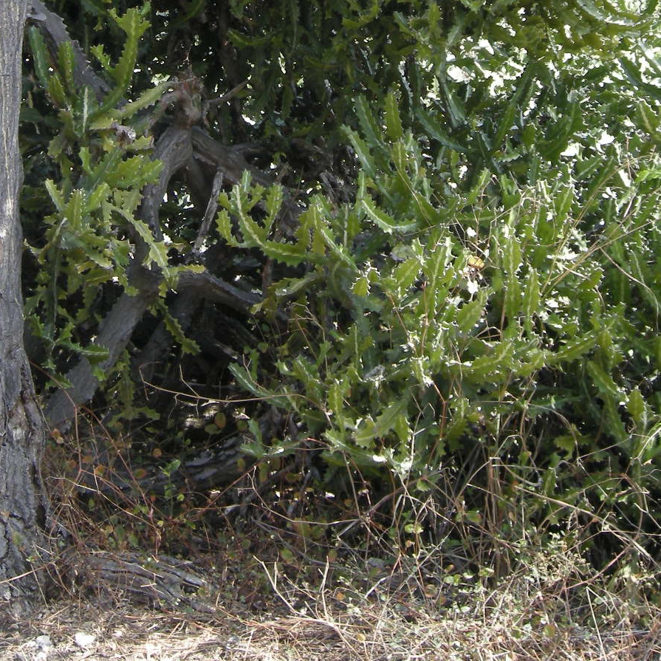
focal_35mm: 83
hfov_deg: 20.8
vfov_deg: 20.1
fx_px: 1793
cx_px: 219
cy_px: -42
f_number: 3.4
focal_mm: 7.5
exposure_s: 1/91
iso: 64
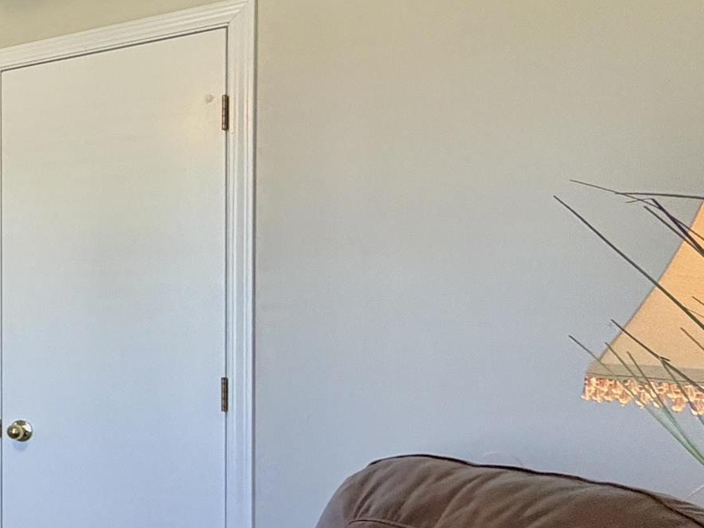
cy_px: 335
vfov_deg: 29.5
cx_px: -426
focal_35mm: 49
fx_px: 996
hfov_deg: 25.5
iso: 320
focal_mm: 2.22
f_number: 2.2
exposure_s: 1/120
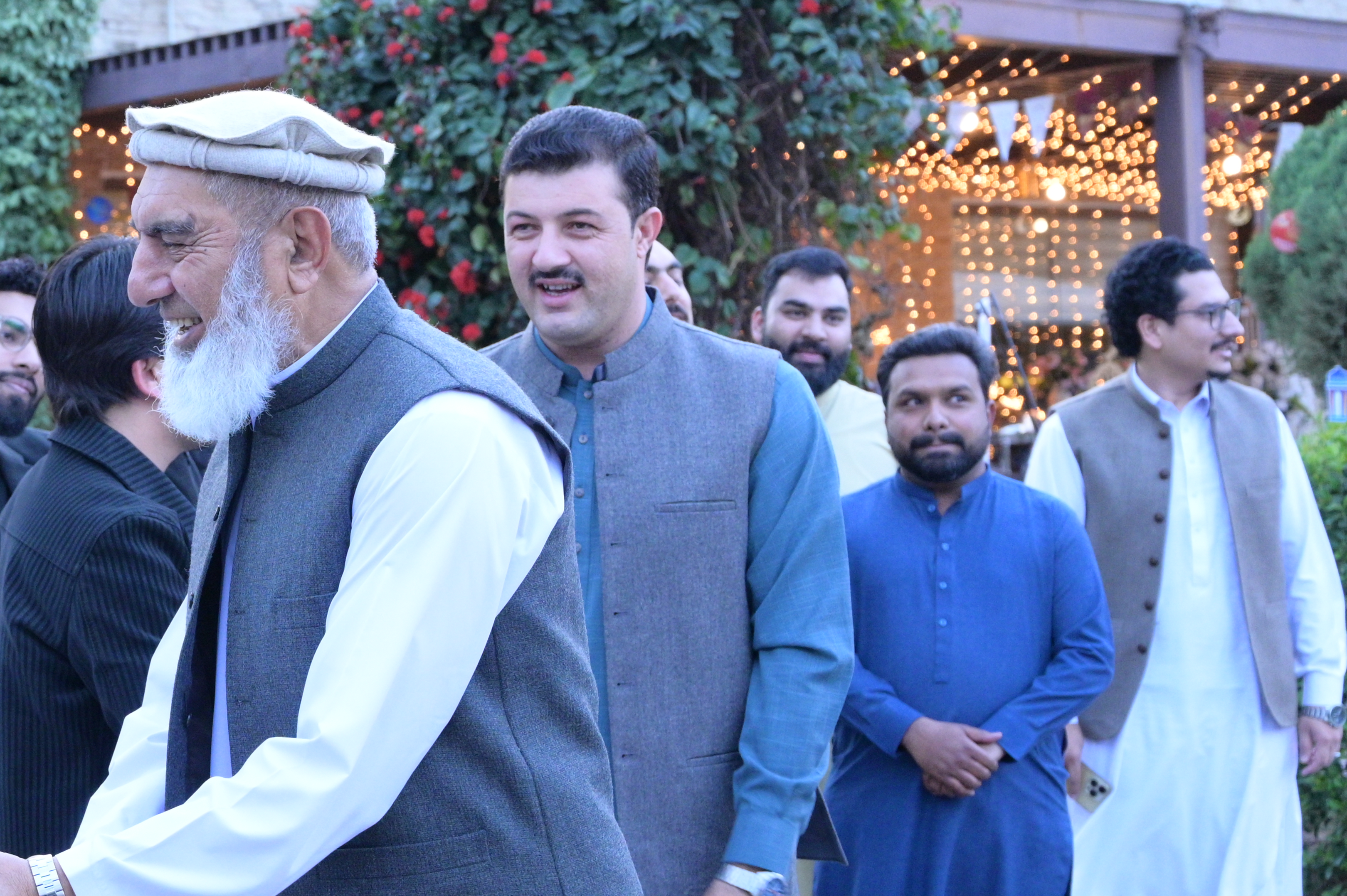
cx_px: 143
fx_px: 3141
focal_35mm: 84
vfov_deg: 16.2
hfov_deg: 23.6
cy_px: 500
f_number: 5.6
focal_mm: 45
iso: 4000
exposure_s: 1/200
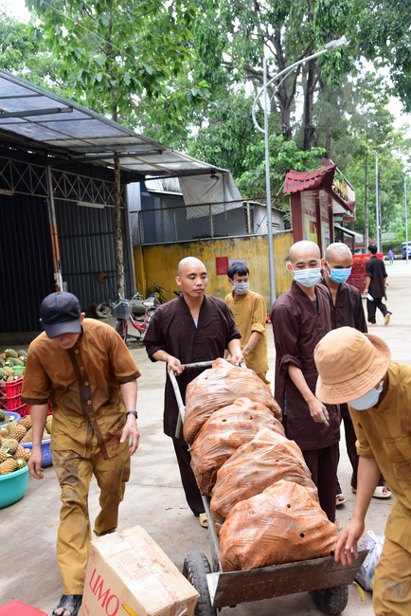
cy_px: 308
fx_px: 650
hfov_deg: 35.1
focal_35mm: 38
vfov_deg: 50.7
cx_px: 206
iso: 400
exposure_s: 1/160
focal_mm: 38
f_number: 6.3
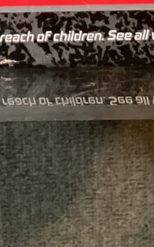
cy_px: -86
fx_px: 872
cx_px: 32
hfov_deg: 10.1
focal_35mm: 130
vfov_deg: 15.2
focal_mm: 3.3
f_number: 2.4
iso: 400
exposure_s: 1/40
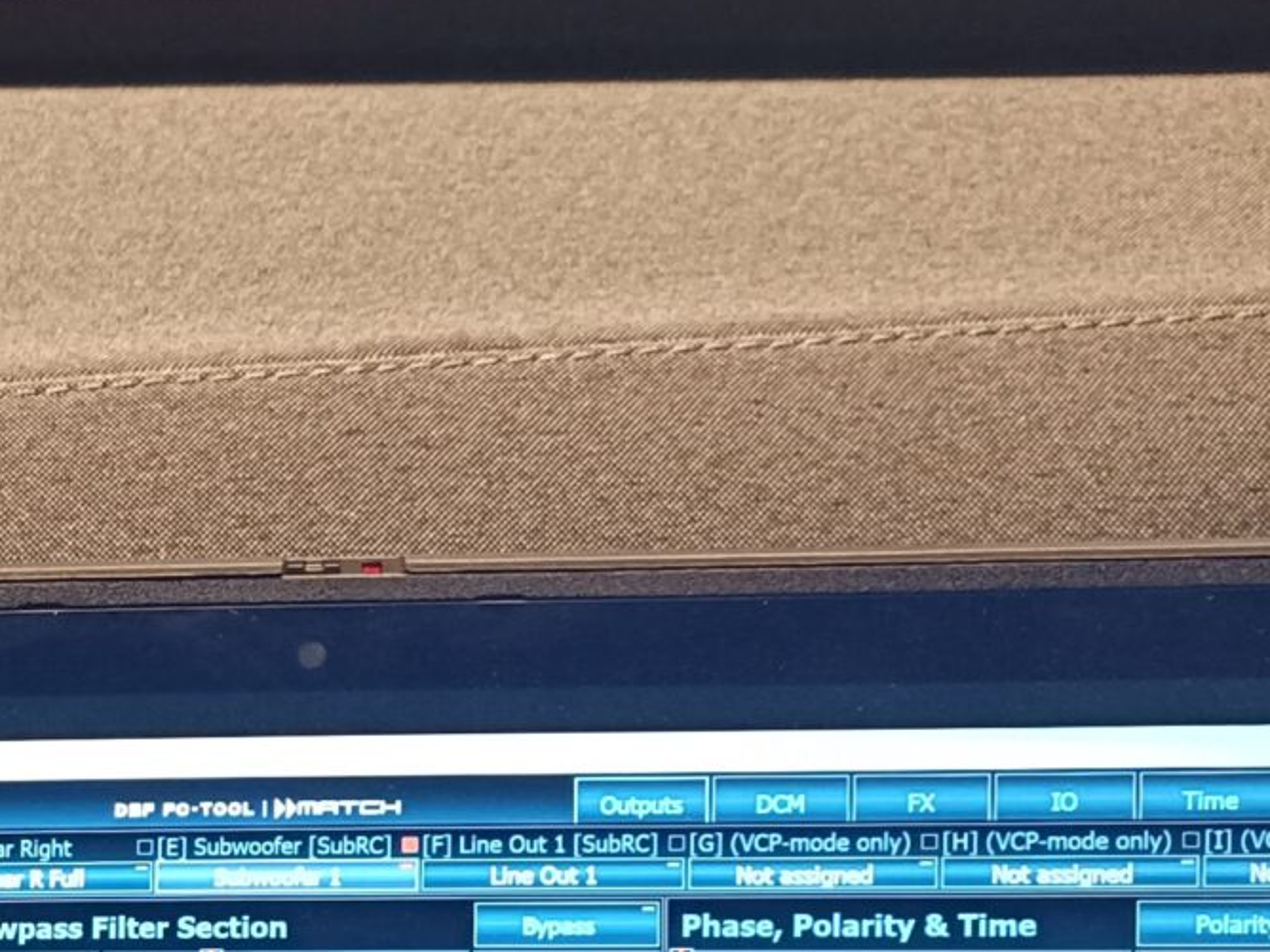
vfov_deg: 15.4
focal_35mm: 92
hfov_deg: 19.2
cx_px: -523
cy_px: 1159
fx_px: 3375
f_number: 1.88
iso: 871
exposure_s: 1/25
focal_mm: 5.59
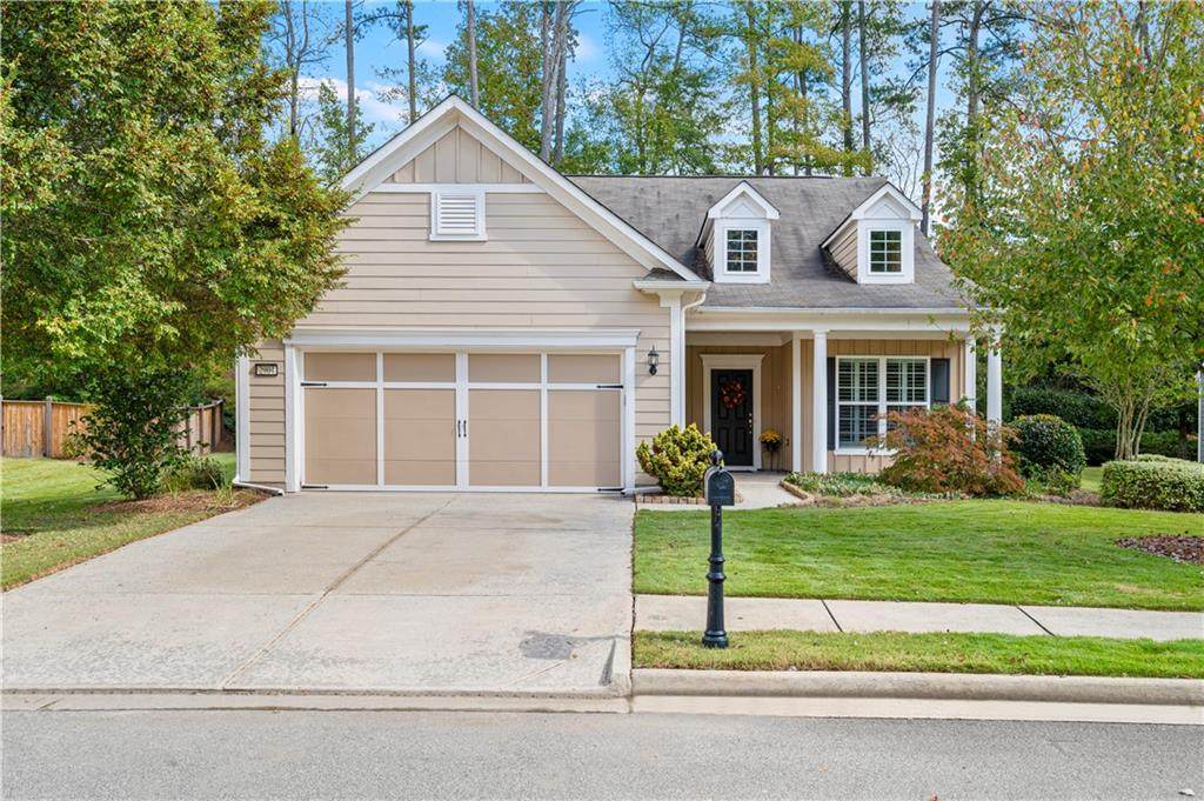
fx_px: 1003
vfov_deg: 43.5
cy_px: 400
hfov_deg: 62.0
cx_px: 602
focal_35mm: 30
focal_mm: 30
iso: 400
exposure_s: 1/500
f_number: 8
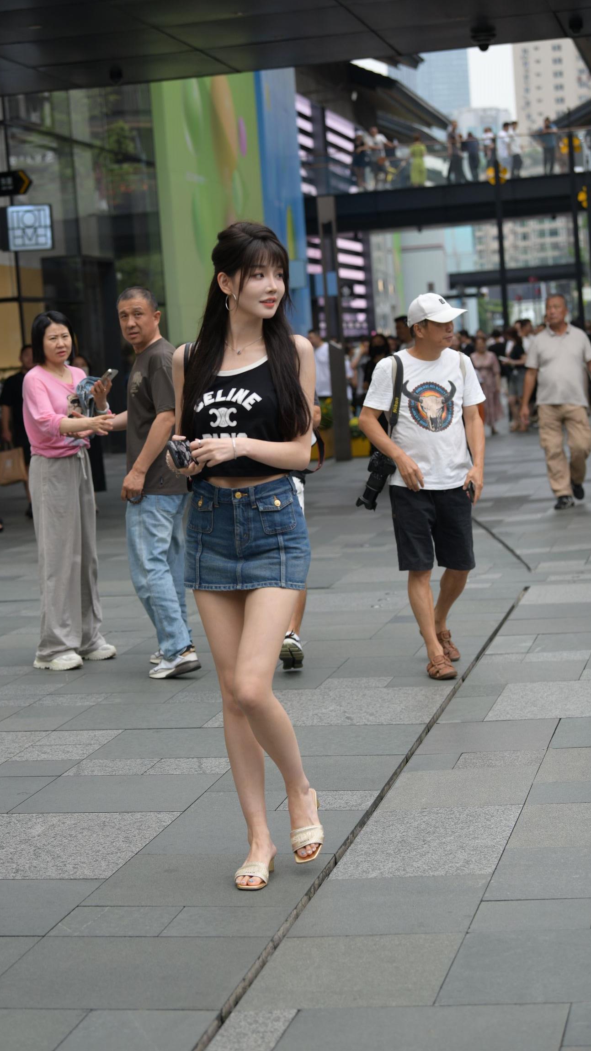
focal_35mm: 79
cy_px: 526
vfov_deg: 26.8
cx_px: 246
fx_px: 2200
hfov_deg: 15.3
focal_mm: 75
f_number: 4
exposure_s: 1/640
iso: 500
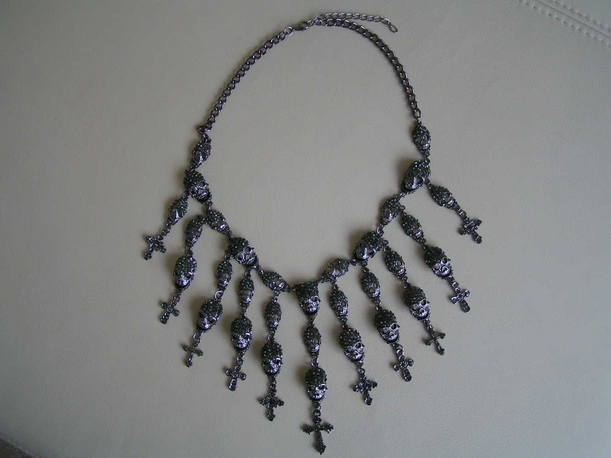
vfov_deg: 37.7
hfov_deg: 49.0
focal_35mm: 38
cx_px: 306
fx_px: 671
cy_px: 229
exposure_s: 1/40
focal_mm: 5.8
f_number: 2.8
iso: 50
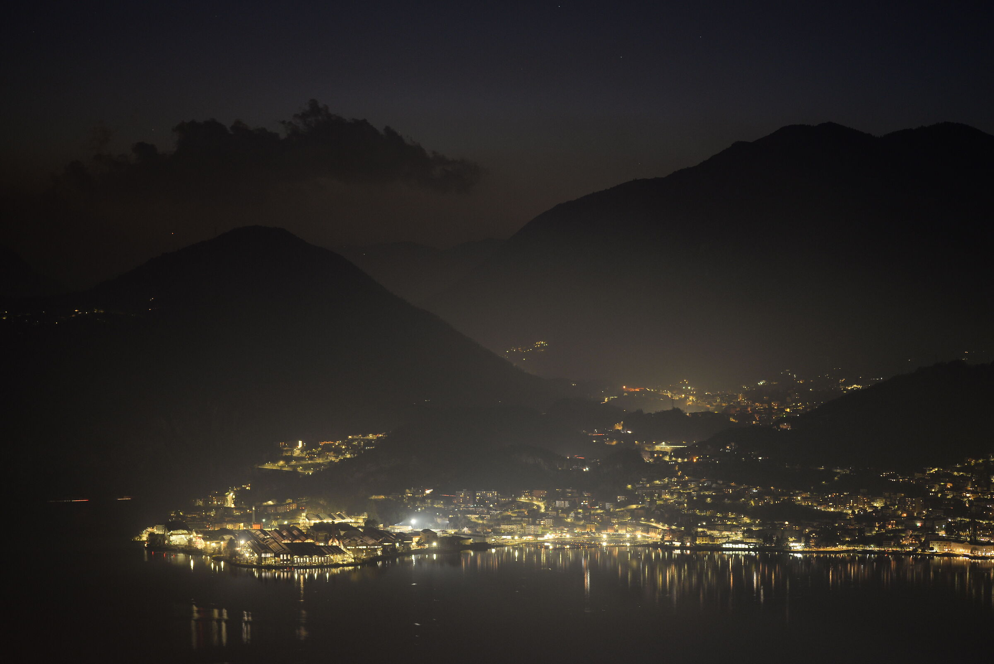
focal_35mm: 105
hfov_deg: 19.4
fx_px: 2900
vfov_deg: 13.1
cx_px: 497
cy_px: 332
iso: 640
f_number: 2.8
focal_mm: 105
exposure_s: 1.6
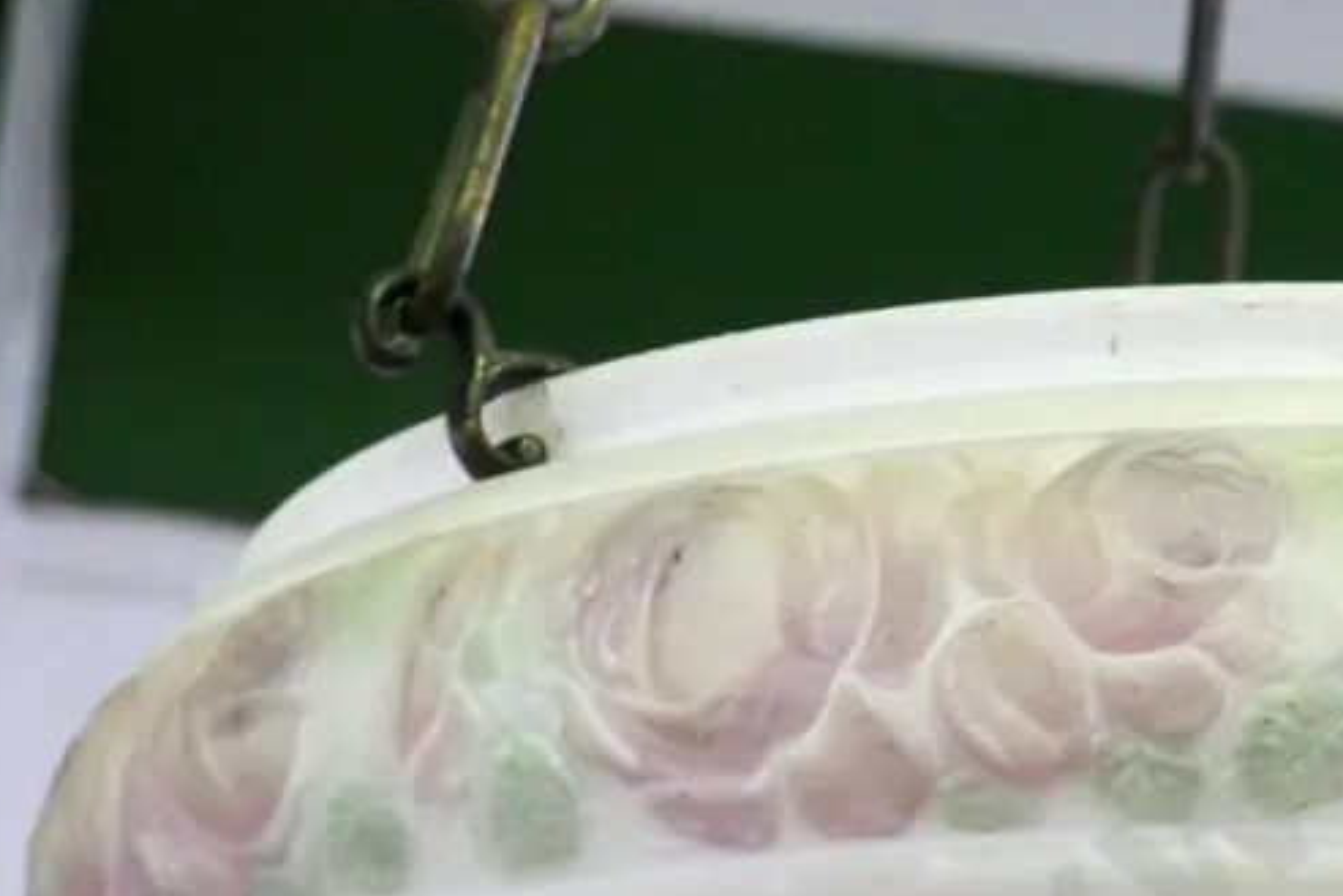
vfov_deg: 11.3
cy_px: 798
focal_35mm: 121
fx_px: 4515
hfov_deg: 16.6
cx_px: 1264
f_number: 5.6
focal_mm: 28
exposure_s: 1/100
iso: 3200
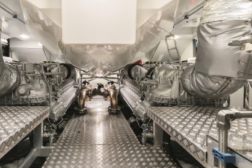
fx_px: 147
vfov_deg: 59.3
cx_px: 100
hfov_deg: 80.1
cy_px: 72
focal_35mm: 21
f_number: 11
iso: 200
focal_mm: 16
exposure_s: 2
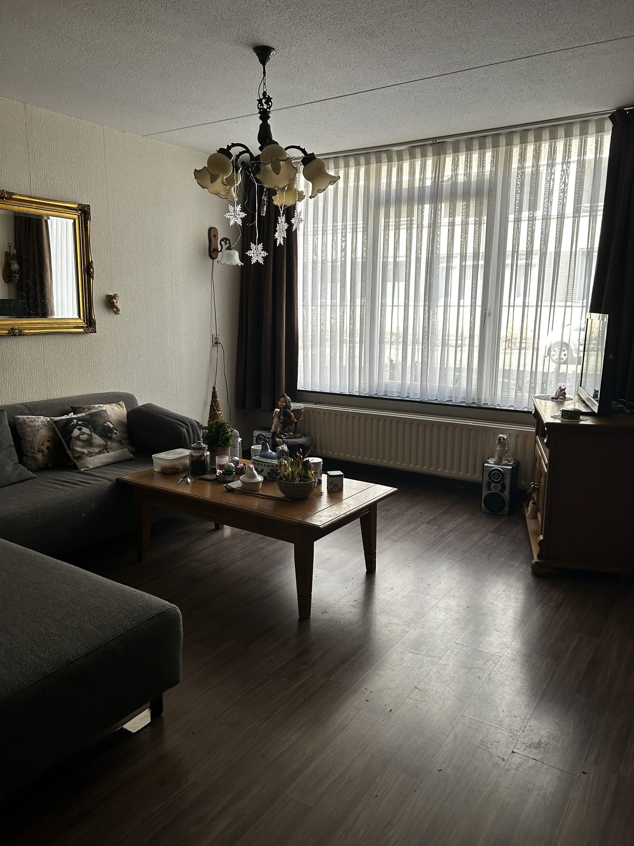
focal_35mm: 26
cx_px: 317
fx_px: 635
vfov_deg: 67.3
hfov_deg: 53.1
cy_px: 423
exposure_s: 1/121
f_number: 1.5
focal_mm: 5.7
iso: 80
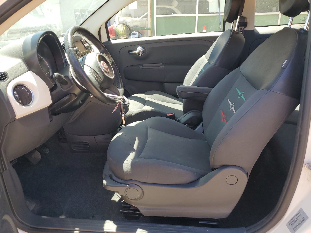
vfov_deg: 53.1
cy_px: 116
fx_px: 234
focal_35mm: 26
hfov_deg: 67.3
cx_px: 156
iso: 50
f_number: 1.5
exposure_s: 1/303
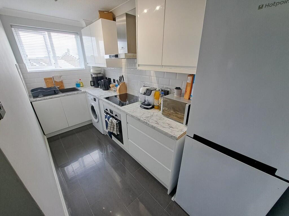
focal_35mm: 13
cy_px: 108
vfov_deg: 89.9
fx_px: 109
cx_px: 144
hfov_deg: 106.2
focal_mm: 1.74
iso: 50
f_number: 2.2
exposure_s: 1/100
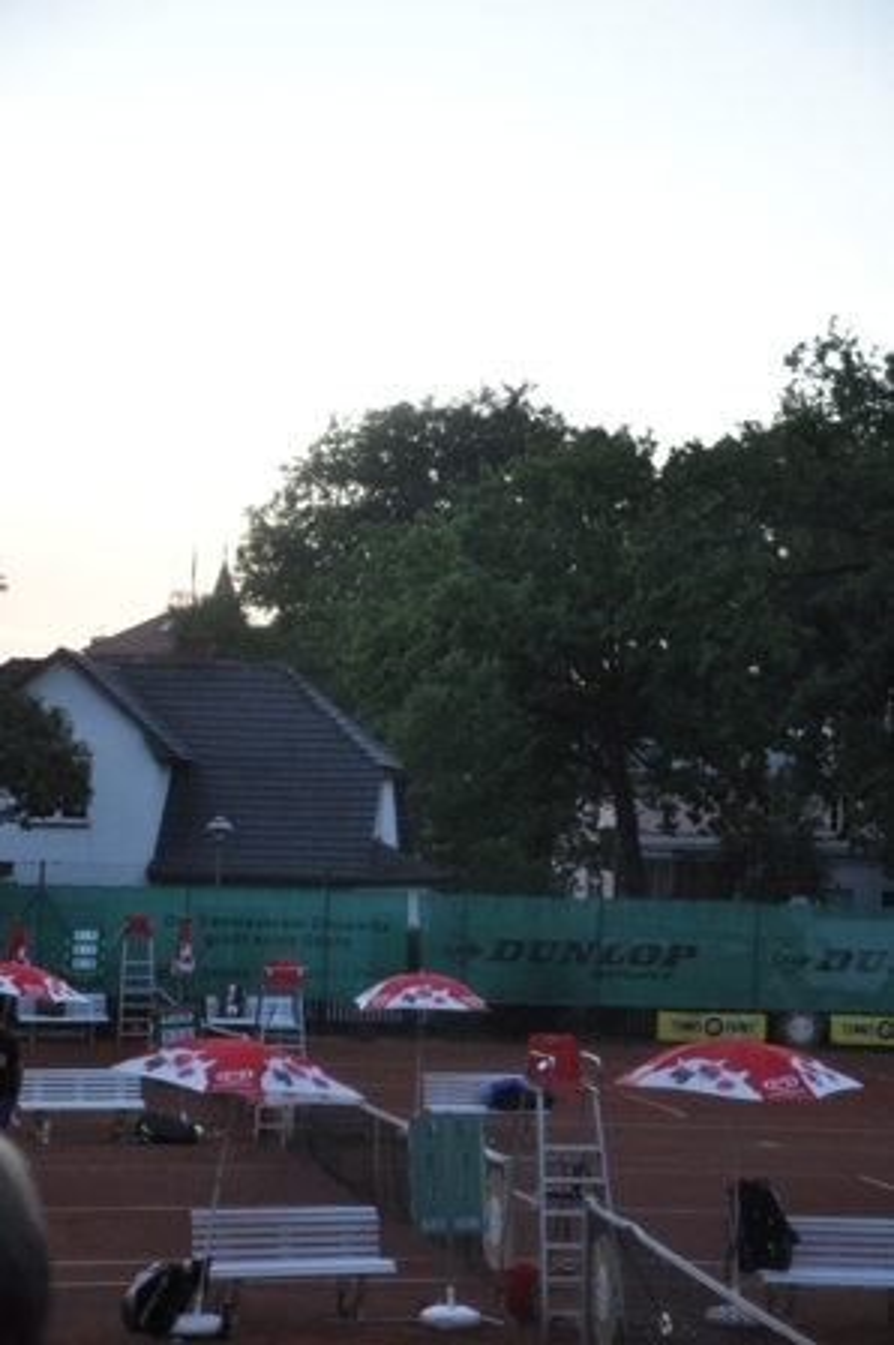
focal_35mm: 87
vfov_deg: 23.4
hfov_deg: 15.7
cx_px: 447
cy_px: 672
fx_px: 3246
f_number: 5
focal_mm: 58
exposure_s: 1/200
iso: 1600
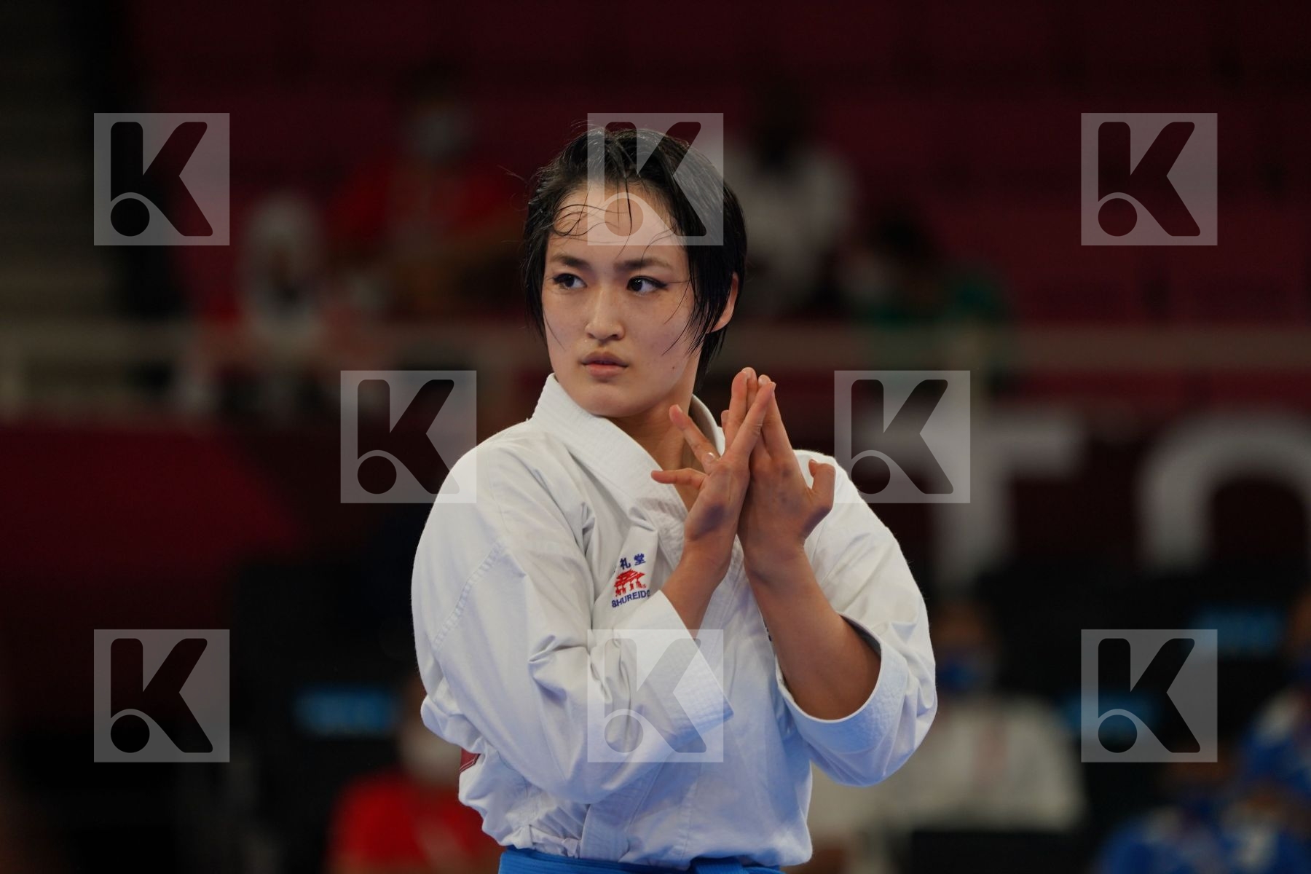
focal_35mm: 400
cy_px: 437
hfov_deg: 5.2
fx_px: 14566
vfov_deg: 3.4
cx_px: 656
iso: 800
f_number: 5.6
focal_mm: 400
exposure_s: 1/500
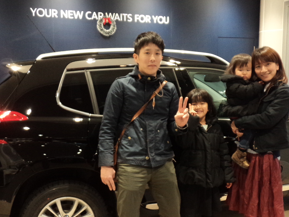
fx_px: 342
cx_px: 150
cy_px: 127
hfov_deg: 45.8
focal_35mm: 41
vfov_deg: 35.0
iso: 400
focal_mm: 4.6
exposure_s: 1/30
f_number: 3.3
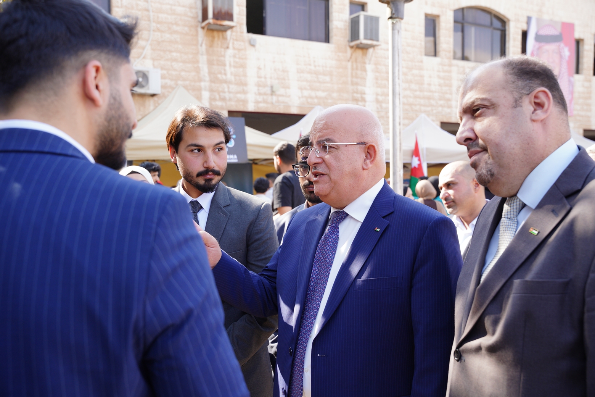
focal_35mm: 35
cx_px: 298
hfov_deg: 54.4
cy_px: 198
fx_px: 578
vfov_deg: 37.9
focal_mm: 35
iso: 200
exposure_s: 1/200
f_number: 4.5
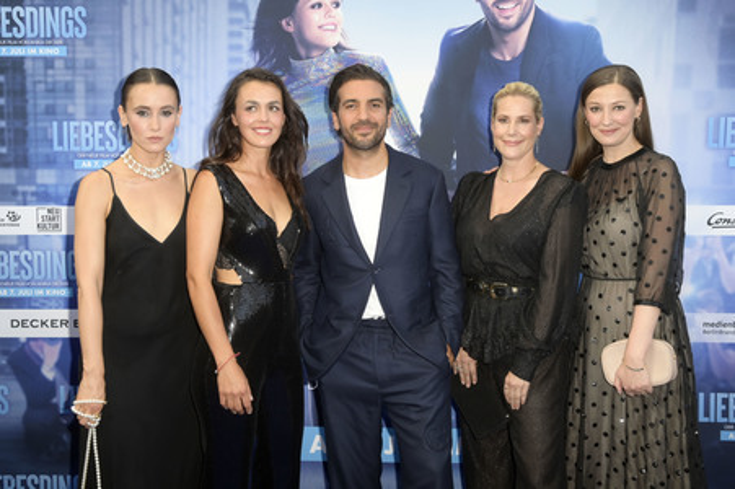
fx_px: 816
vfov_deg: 33.4
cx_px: 368
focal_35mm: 40
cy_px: 244
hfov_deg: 48.5
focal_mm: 40
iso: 640
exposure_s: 1/250
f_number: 5.6
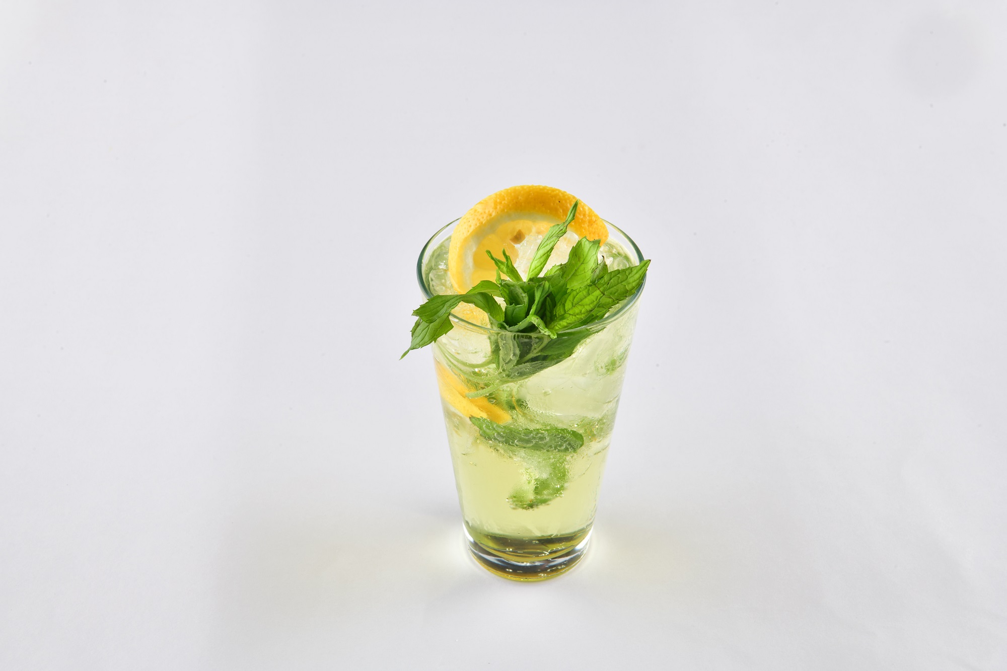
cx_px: 504
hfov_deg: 28.8
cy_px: 336
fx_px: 1958
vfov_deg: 19.5
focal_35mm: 70
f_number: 22
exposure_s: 1/160
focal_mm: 70
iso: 100
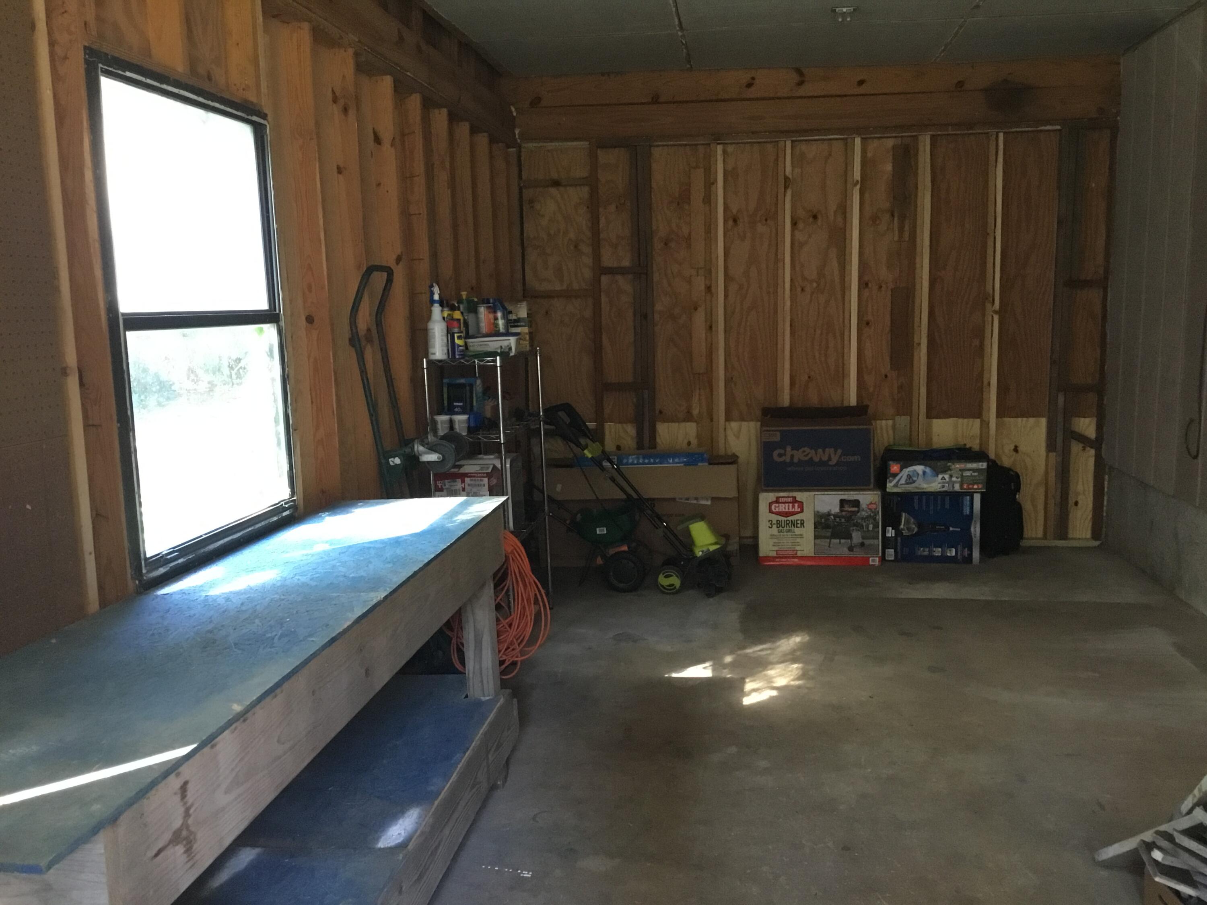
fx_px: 1081
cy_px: 452
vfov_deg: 45.4
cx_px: 604
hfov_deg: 58.4
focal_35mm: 31
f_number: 2.4
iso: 200
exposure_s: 1/15
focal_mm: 3.3
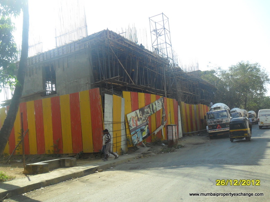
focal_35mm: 32
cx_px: 135
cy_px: 101
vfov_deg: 44.2
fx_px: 250
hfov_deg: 56.8
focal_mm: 5.7
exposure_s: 1/500
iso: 100
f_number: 3.7
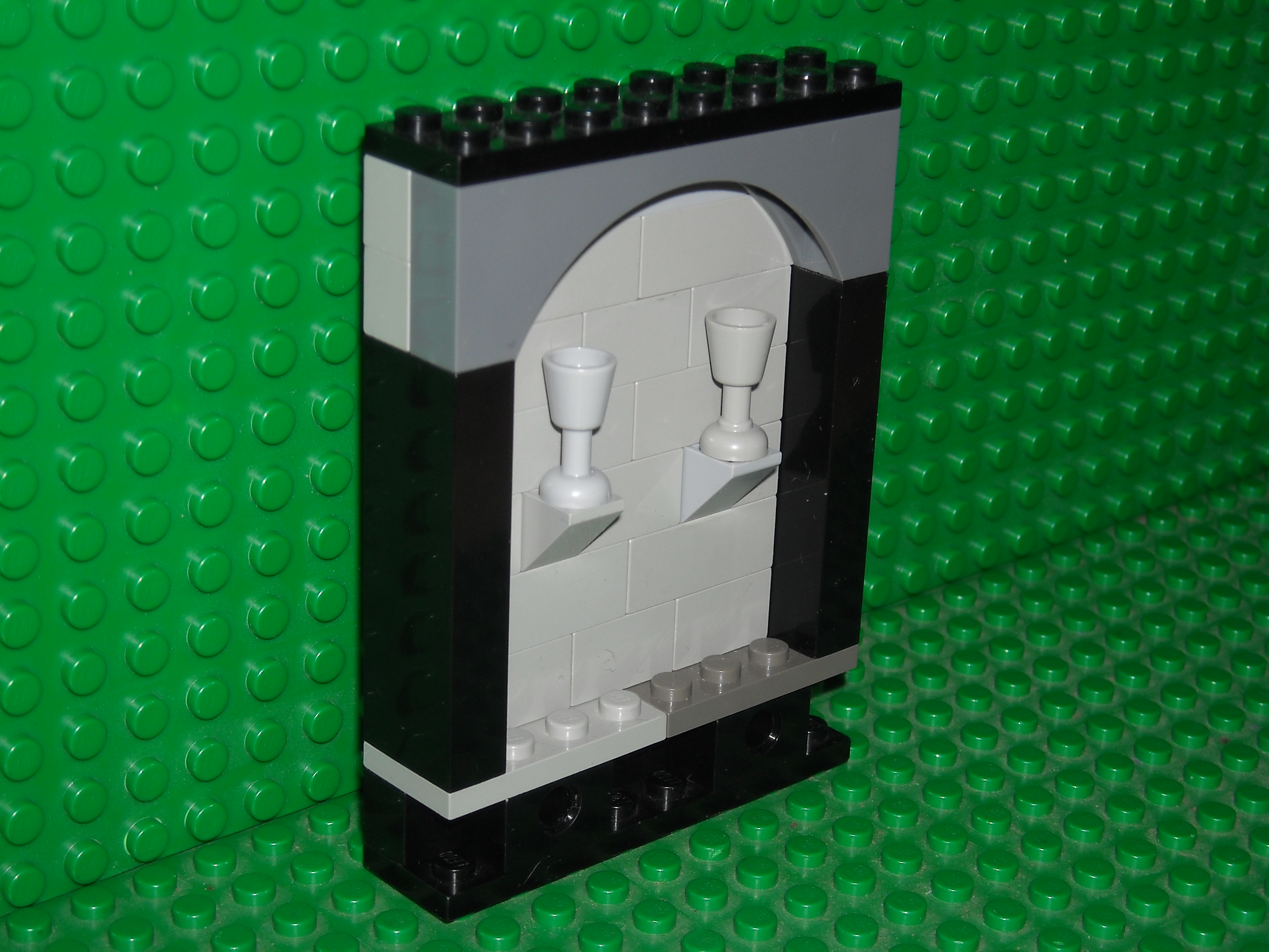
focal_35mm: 76
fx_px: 2786
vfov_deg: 19.4
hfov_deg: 25.7
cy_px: 476
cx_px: 634
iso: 64
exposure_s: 1/125
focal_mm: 12.3
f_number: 7.7
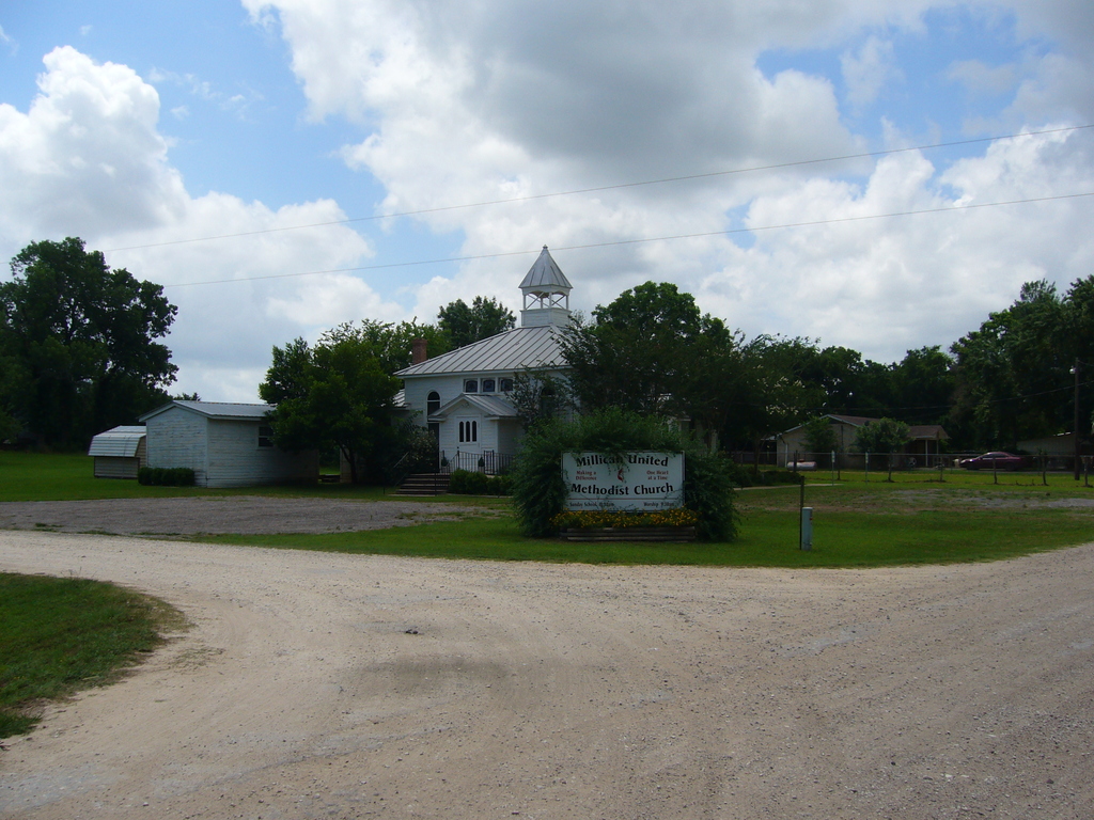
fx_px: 1106
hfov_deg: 52.6
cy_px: 410
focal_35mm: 35
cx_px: 547
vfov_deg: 40.7
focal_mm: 5.8
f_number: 5.6
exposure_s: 1/400
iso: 80
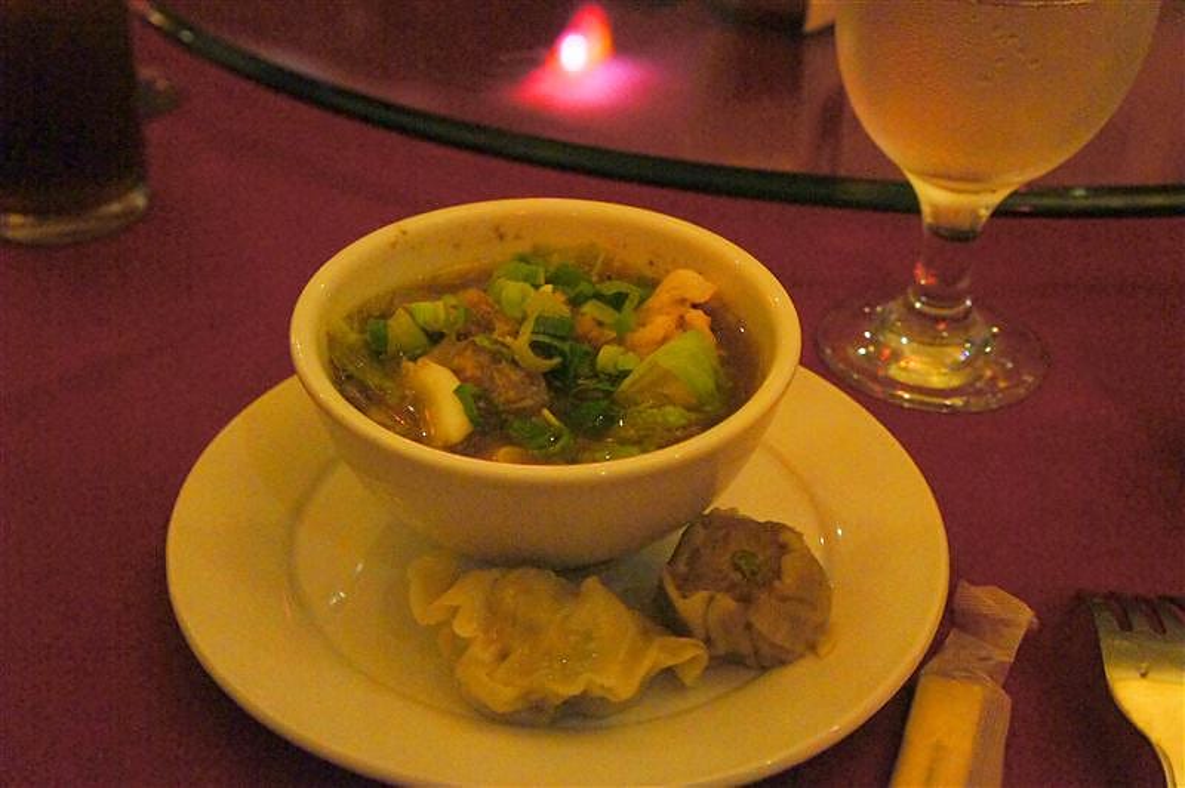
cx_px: 592
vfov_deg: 29.8
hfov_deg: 43.6
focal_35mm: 45
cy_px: 394
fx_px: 1480
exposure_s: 1/40
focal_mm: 30
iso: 6400
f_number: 5.6
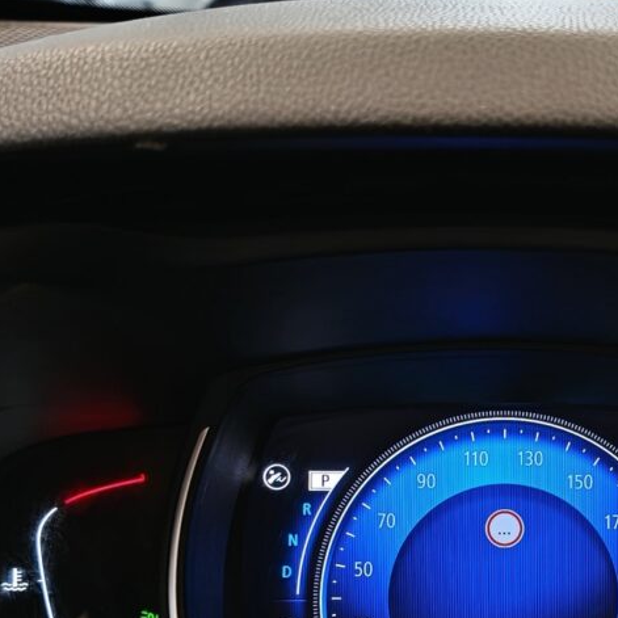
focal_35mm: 73
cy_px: 478
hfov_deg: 23.1
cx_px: 542
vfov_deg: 23.4
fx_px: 1474
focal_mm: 5.4
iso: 64
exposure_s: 1/50
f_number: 1.6
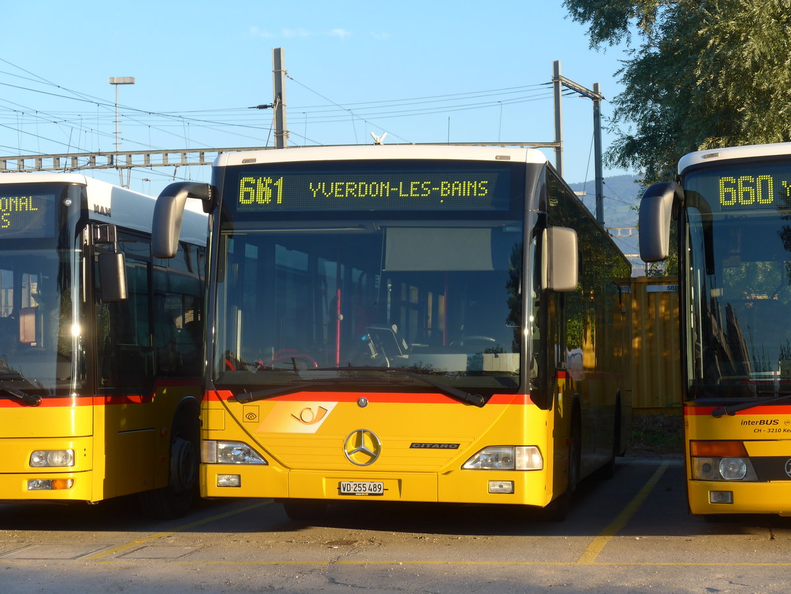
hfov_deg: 24.4
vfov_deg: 18.4
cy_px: 297
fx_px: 1828
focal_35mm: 80
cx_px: 396
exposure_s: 1/160
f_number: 4.4
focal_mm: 16
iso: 80
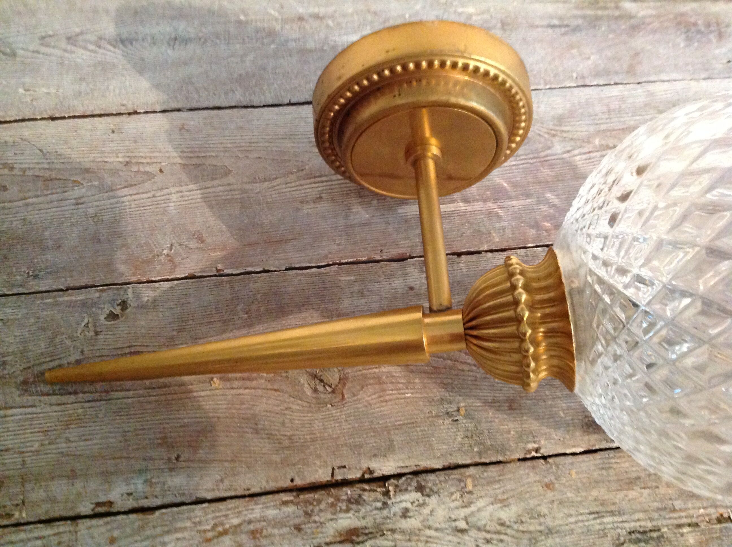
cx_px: 366
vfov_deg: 40.6
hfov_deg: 52.7
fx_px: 739
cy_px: 274
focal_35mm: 35
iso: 500
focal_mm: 4.28
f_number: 2.4
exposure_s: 1/15
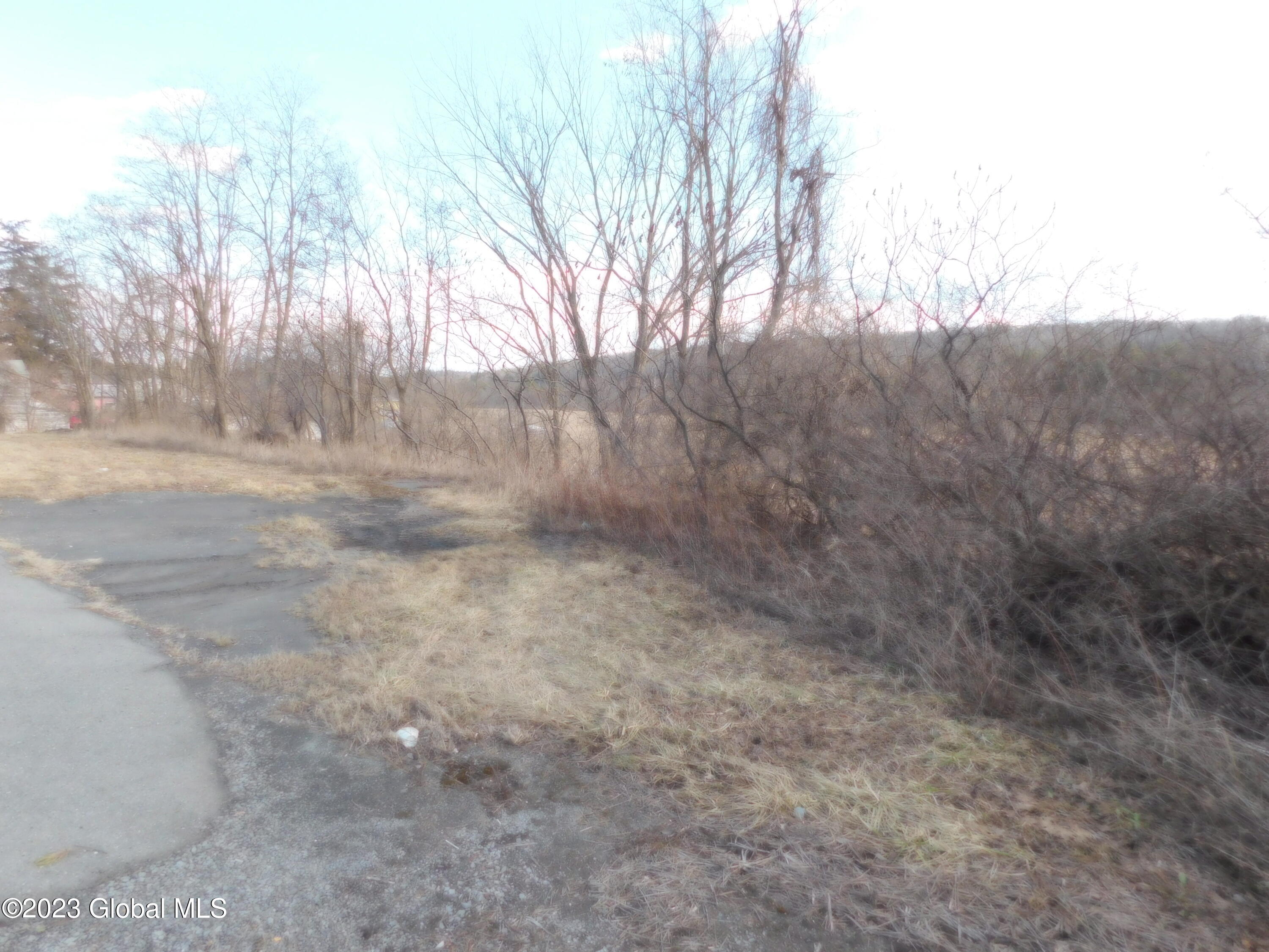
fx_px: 843
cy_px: 476
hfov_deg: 73.9
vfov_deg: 58.9
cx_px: 634
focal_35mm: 23
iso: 125
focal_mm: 4
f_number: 3
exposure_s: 1/400
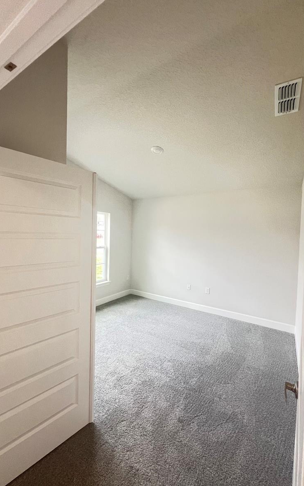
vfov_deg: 105.3
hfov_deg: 78.5
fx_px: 186
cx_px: 164
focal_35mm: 14
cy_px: 240
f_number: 1.8
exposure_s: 1/120
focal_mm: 1.57
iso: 250
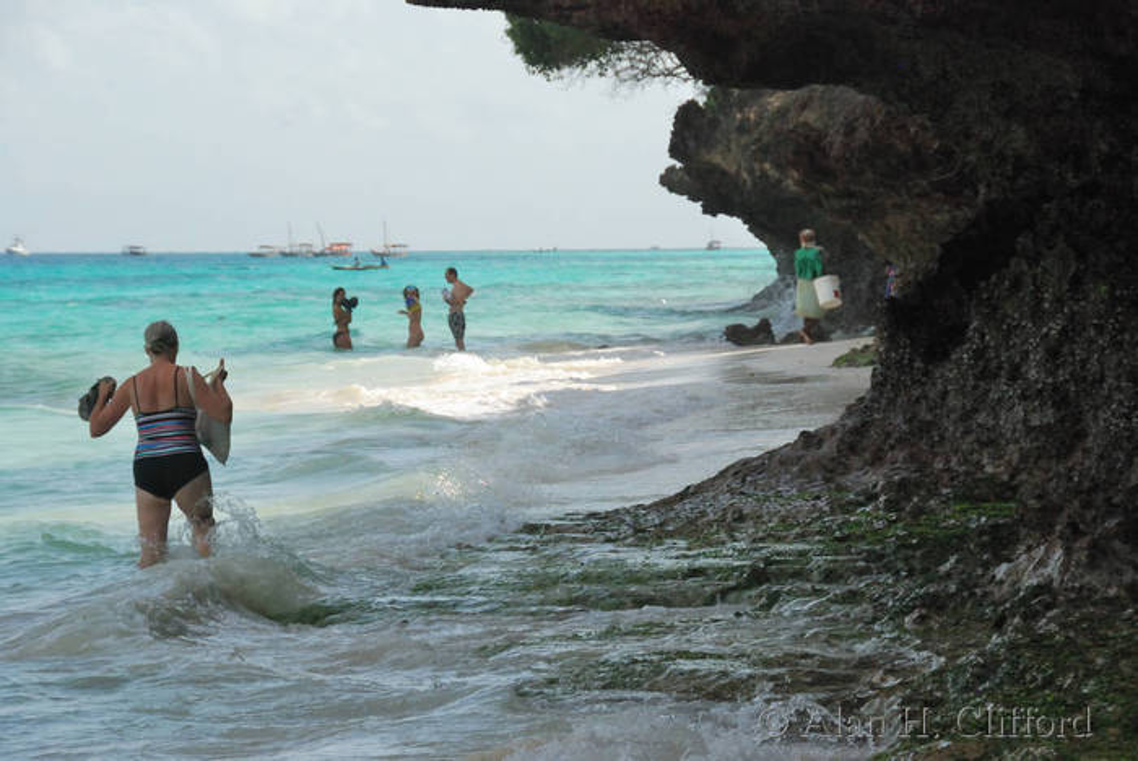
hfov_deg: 12.2
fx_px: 5315
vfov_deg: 8.2
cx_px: 569
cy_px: 380
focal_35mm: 168
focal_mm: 112
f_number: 10
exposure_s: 1/1600
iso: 800
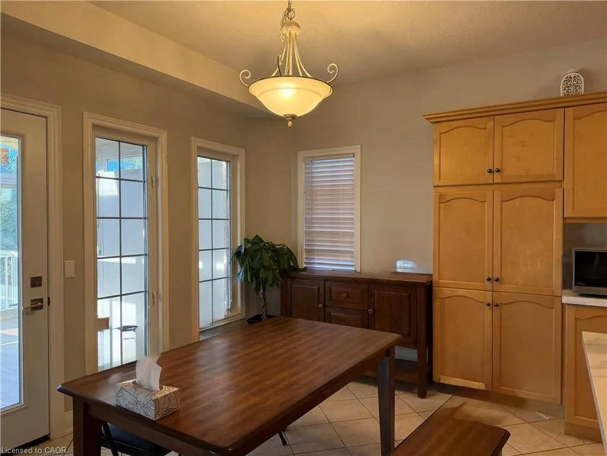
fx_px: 421
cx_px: 304
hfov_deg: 71.6
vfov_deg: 56.8
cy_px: 228
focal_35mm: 24
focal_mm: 6.76
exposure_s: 1/120
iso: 250
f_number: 1.78
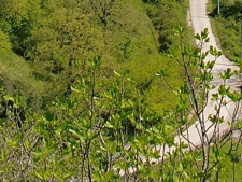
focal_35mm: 192
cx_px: 116
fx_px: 1343
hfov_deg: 10.3
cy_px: -184
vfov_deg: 7.4
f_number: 7.9
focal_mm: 6.3
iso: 64
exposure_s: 1/160
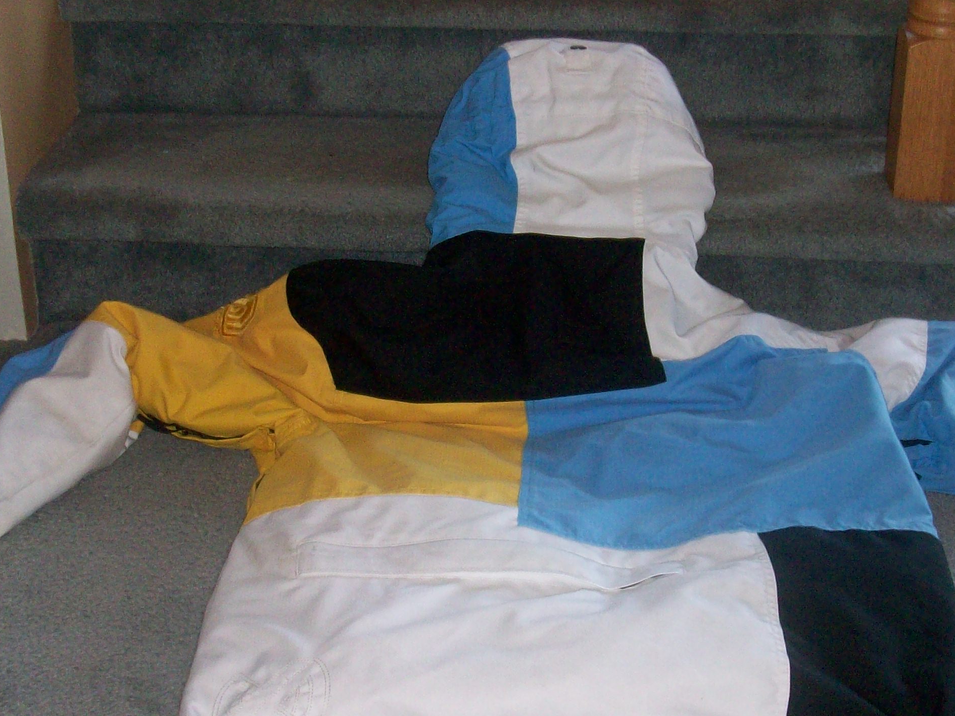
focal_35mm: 59
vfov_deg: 24.8
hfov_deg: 32.7
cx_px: 532
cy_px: 319
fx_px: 1628
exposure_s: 1/60
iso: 160
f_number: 2.8
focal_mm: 5.7
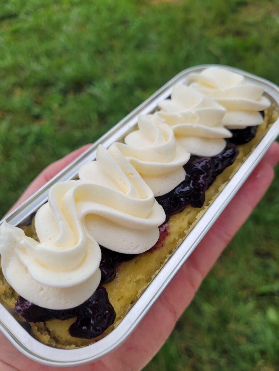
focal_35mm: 26
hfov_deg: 53.1
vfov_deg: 67.3
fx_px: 279
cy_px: 186
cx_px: 140
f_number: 1.8
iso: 40
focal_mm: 5.4
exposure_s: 1/458
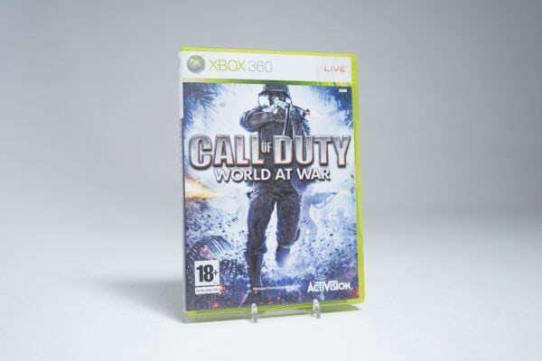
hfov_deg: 49.6
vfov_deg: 34.2
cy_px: 180
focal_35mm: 39
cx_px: 271
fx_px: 587
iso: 200
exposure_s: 1/15
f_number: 4
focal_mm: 39
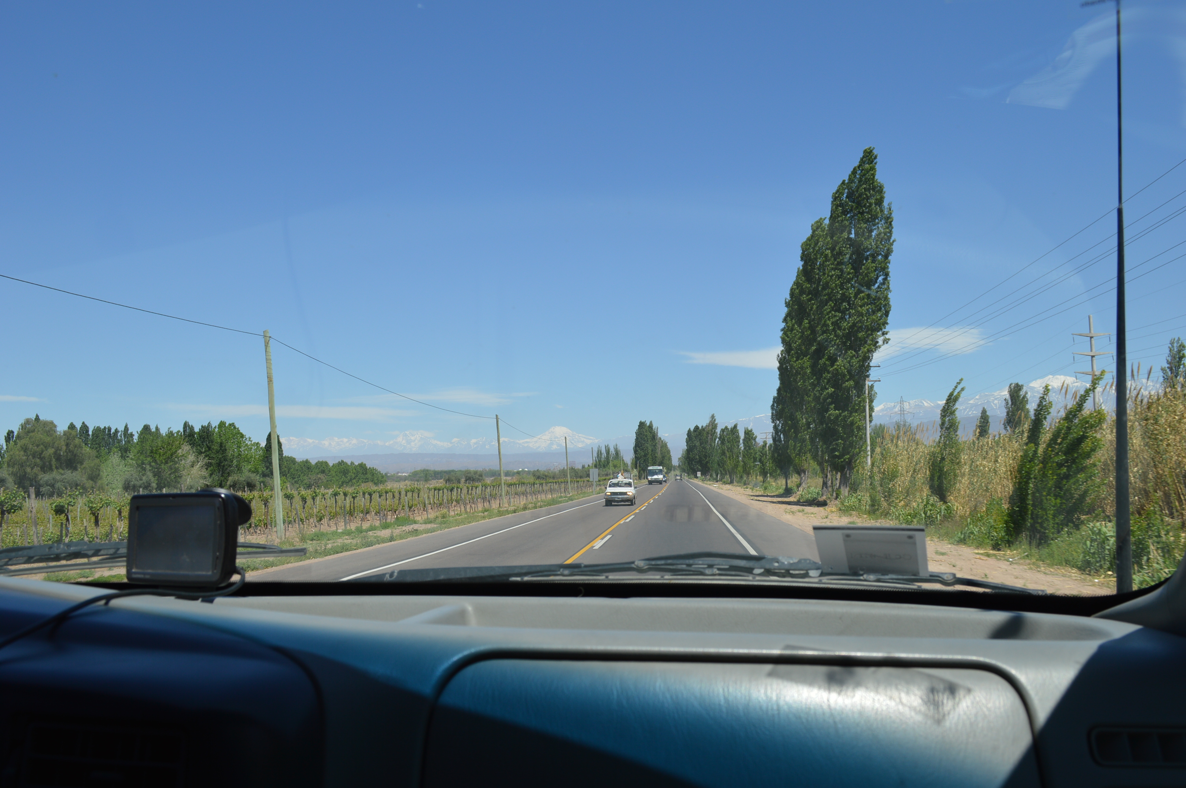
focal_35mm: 30
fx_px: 987
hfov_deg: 62.0
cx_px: 593
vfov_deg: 43.5
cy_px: 394
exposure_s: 1/250
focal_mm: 20
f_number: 8
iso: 100
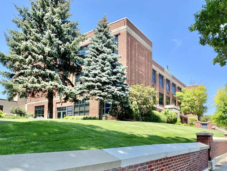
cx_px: 114
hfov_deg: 67.3
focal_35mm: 26
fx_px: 170
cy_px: 86
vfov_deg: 53.1
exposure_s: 1/1147
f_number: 1.8
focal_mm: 4.25
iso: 32
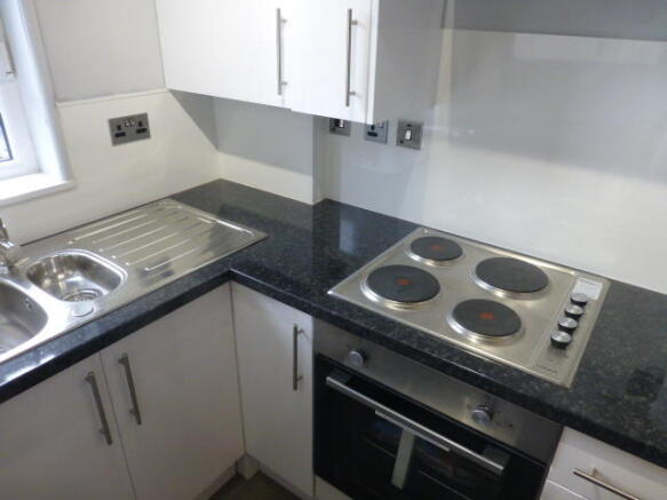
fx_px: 462
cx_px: 334
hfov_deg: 71.6
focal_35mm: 24
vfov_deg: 56.8
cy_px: 250
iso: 400
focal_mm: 4.3
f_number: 3.3
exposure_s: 1/60
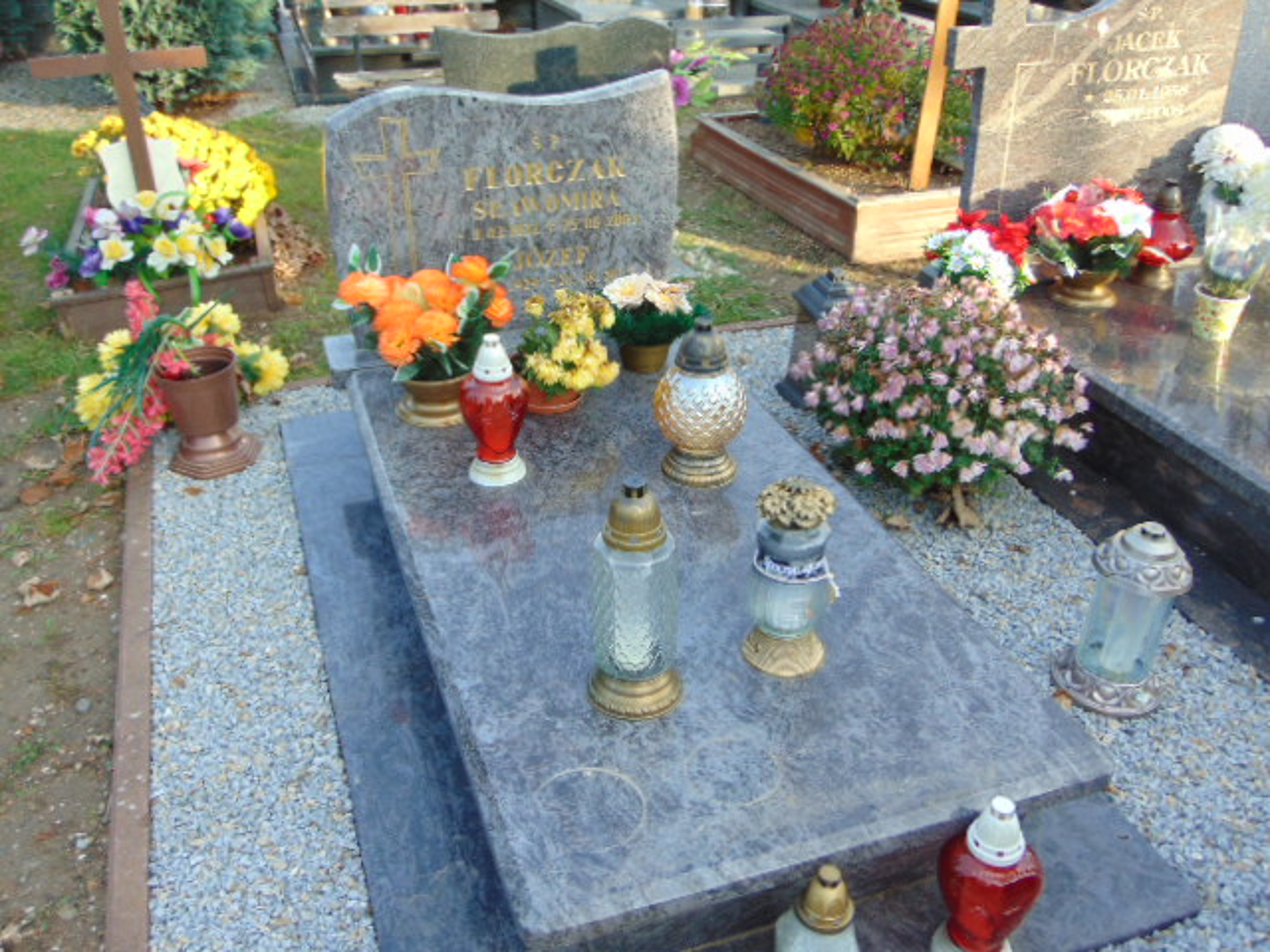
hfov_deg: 55.4
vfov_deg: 42.9
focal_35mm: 33
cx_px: 635
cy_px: 476
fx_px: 1211
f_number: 3.2
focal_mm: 5.8
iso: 80
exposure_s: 1/125
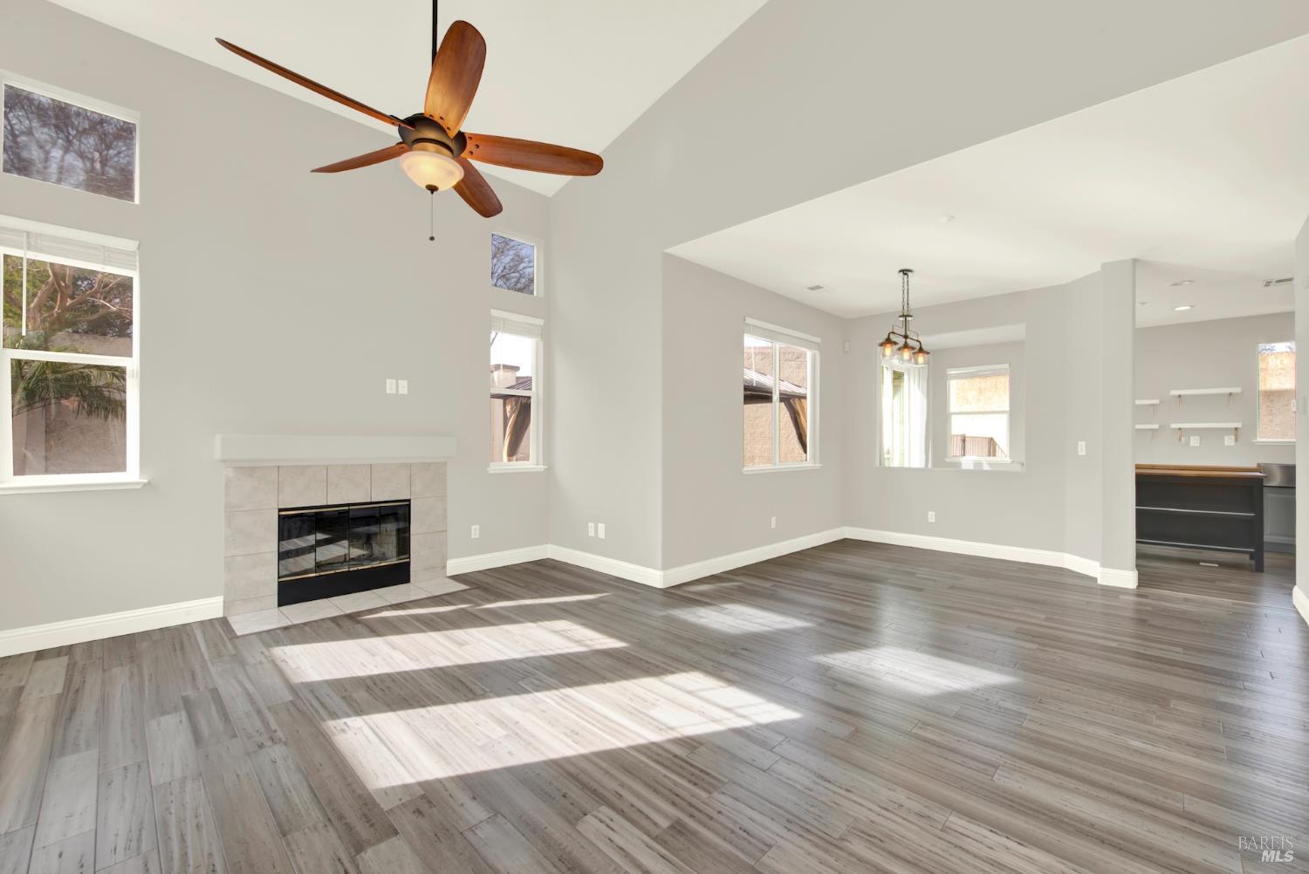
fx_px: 509
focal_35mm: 14
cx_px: 654
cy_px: 437
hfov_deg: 104.2
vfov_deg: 81.3
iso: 100
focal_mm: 14
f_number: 14
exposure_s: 1/15
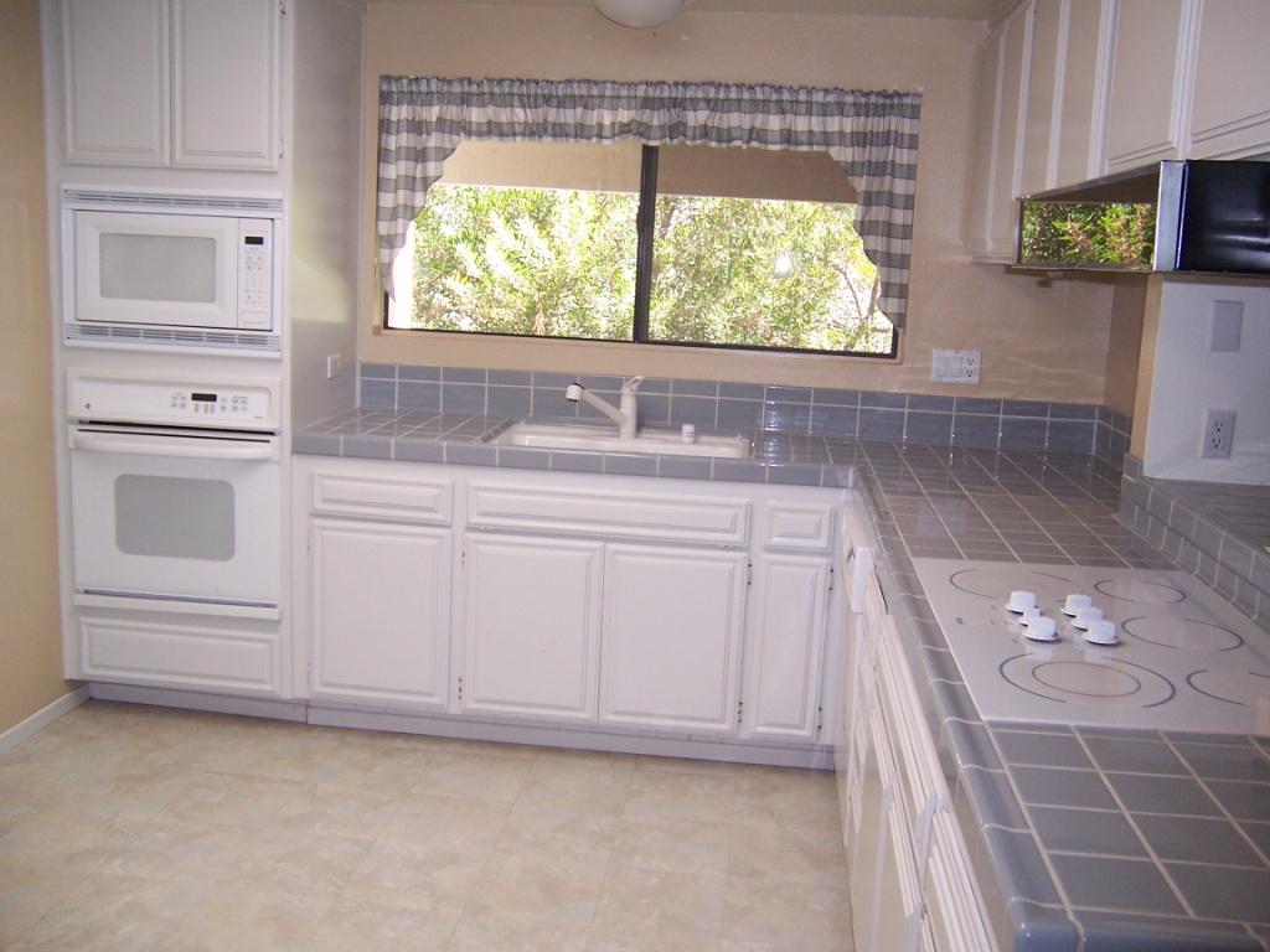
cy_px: 476
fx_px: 1211
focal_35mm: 33
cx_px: 635
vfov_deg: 42.9
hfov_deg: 55.4
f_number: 2.8
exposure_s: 1/60
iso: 140
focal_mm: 5.5
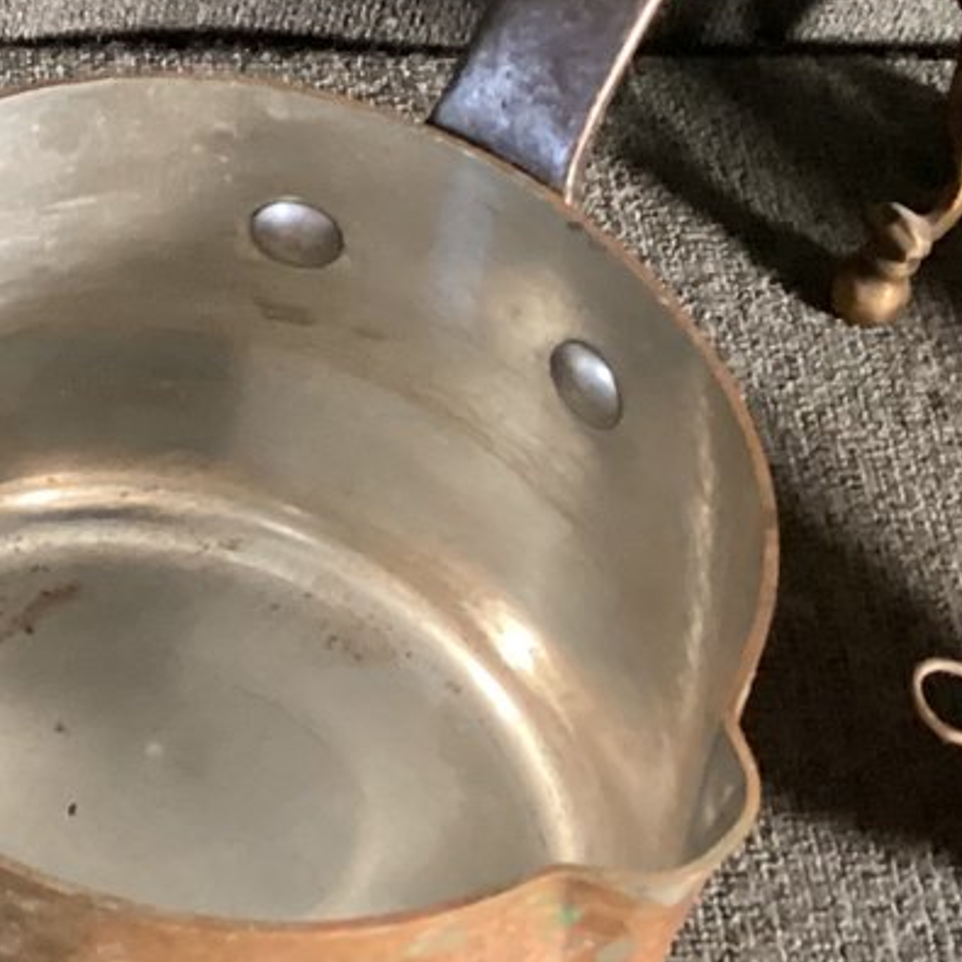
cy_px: 259
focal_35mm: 105
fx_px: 3301
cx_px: -301
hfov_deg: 15.7
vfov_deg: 16.5
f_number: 2.4
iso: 500
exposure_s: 1/25
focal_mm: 3.3
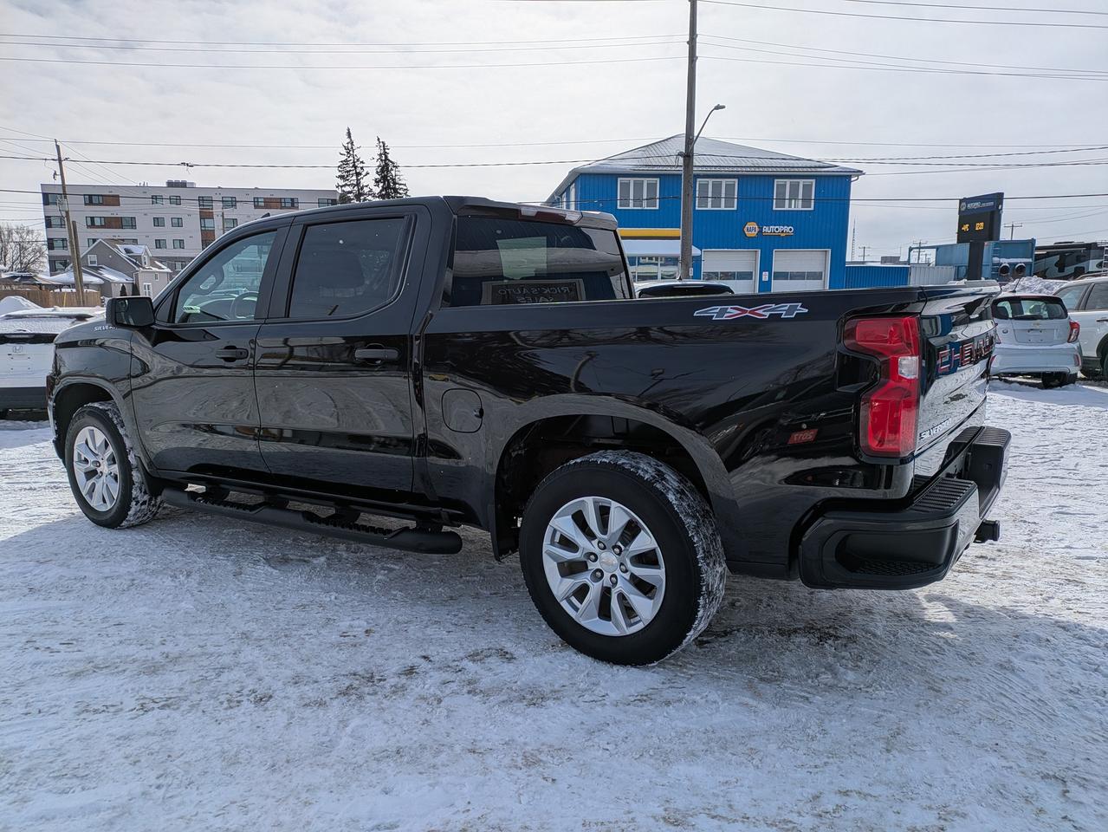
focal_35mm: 25
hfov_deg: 69.4
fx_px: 800
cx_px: 554
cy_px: 416
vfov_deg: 54.9
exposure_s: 1/8850
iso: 51
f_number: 1.89
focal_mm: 5.43
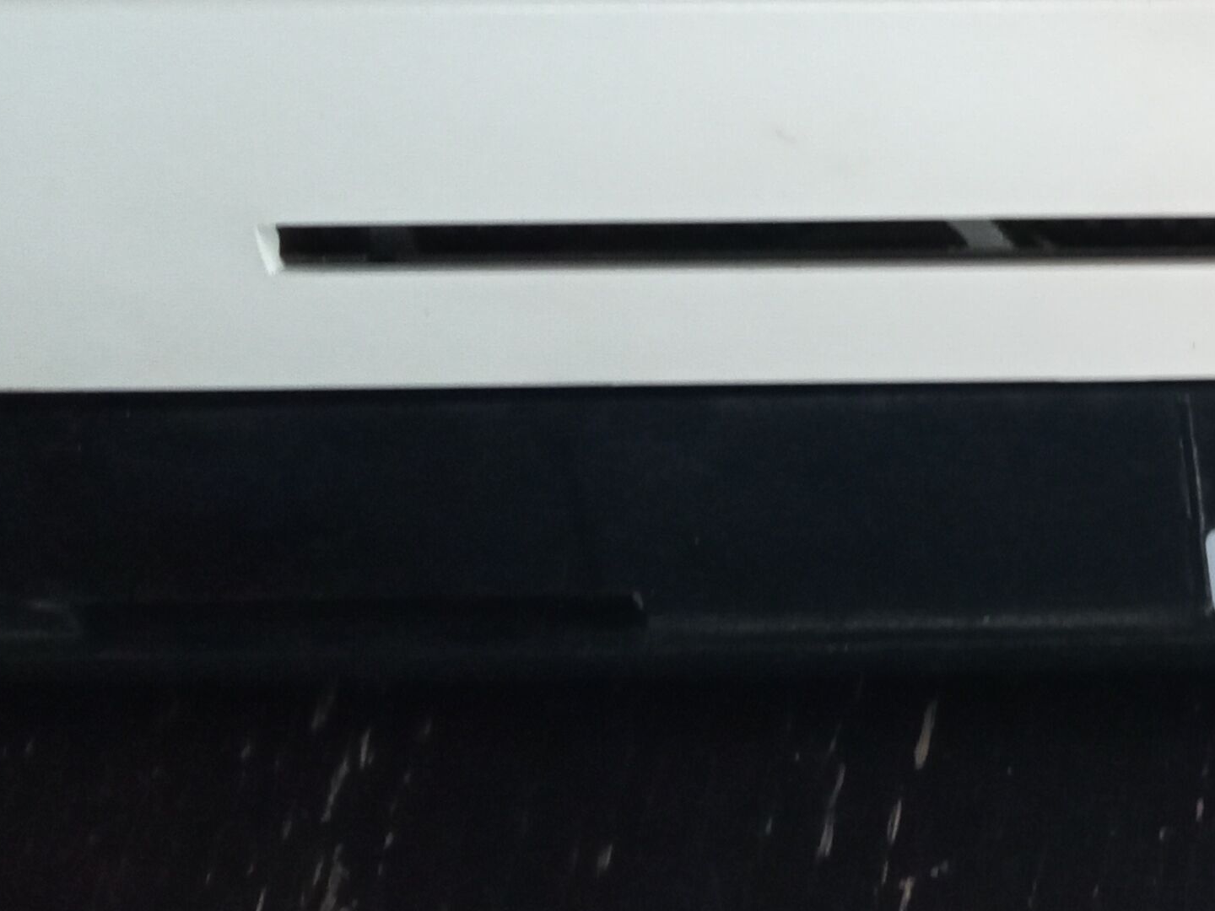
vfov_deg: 18.5
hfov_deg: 22.1
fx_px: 2738
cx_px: 1634
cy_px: 34
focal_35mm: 78
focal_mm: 3.79
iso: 431
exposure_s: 1/25
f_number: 2.2
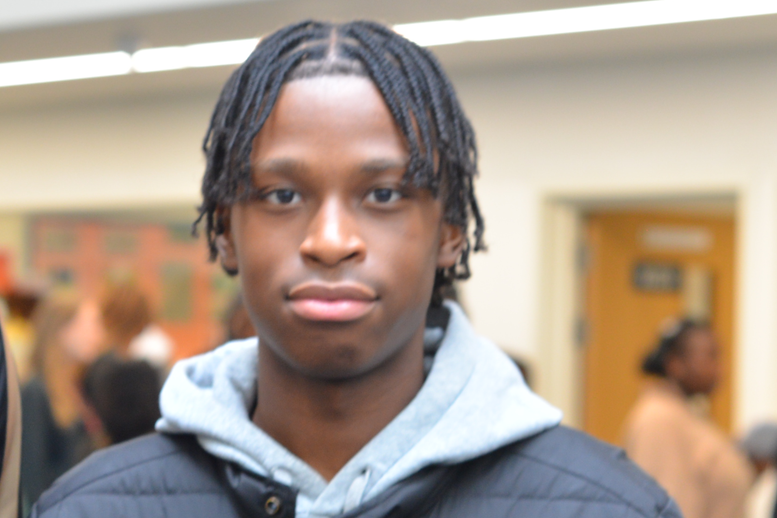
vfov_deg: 10.2
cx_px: 94
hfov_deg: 15.0
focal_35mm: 135
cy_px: 280
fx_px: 2914
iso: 900
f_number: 4
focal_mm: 50
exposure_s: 1/60
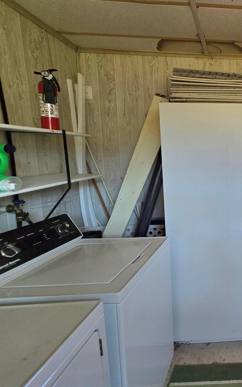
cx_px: 259
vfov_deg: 88.0
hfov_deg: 47.4
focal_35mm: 19
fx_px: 200
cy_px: 190
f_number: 2.2
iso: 125
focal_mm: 2.2
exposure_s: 1/101
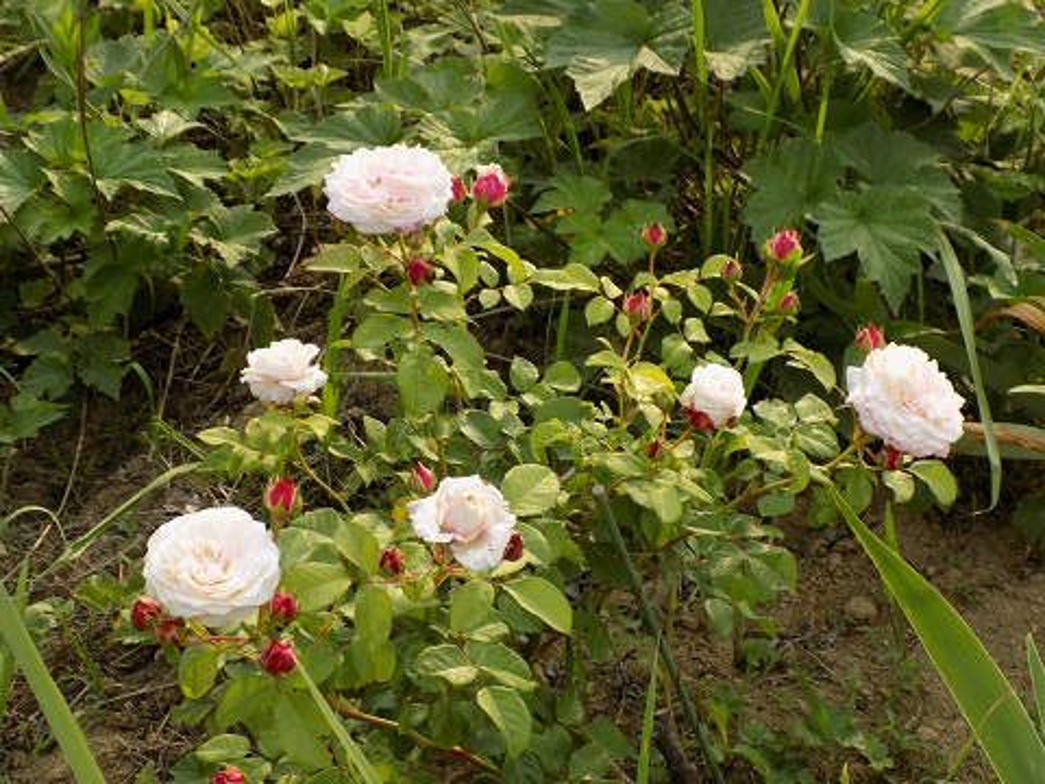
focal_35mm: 70
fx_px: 2113
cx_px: 522
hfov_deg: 27.8
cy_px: 392
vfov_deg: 21.0
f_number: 4.2
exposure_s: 1/200
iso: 80
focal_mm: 12.5
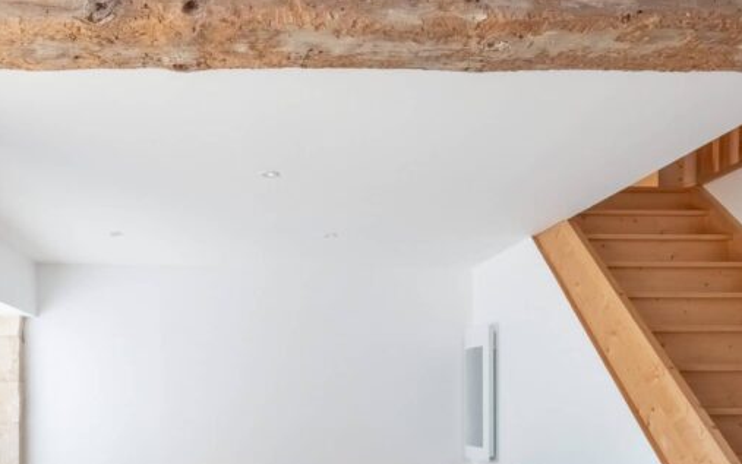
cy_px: 404
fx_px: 607
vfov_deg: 39.3
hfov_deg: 62.4
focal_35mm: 30
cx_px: 300
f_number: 6.3
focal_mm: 7
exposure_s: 1/320
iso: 800
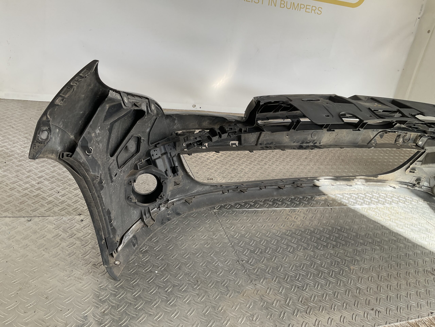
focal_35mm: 29
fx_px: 364
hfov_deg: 61.7
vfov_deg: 48.2
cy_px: 164
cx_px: 218
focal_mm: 3
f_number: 1.8
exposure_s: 1/102
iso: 16
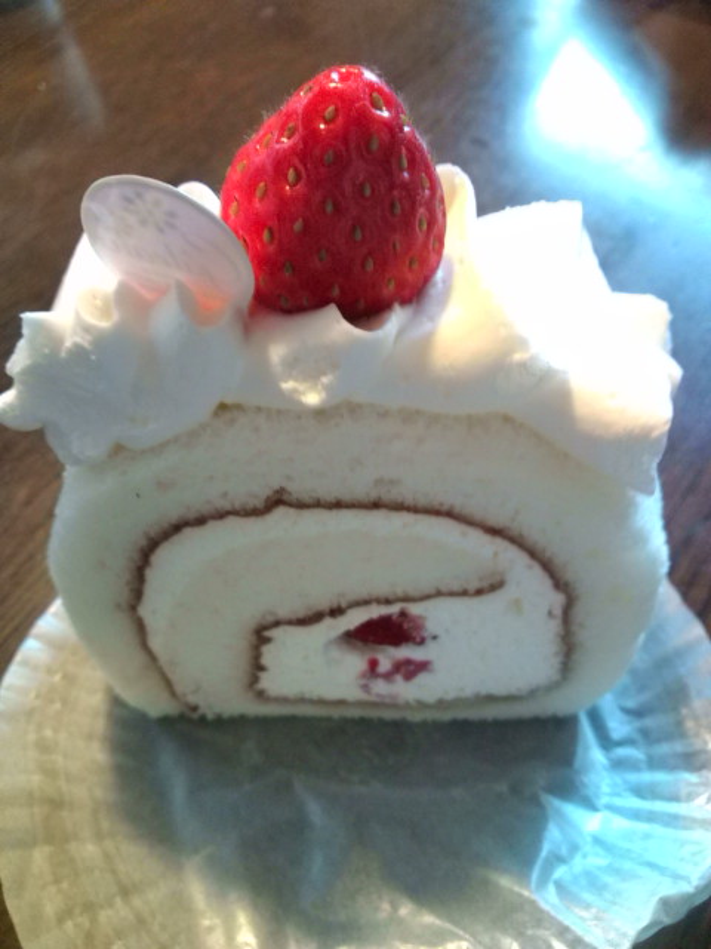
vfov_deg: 56.8
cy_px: 474
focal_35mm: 32
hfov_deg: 44.2
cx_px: 356
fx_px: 876
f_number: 2.8
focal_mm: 3.3
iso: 102
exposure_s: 1/4.35
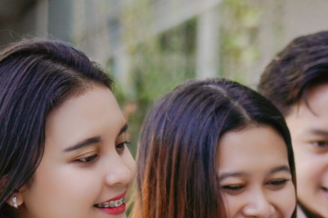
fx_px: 1729
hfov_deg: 10.8
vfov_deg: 7.2
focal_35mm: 190
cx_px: 132
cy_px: 231
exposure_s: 1/800
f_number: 1.8
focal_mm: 35
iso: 100
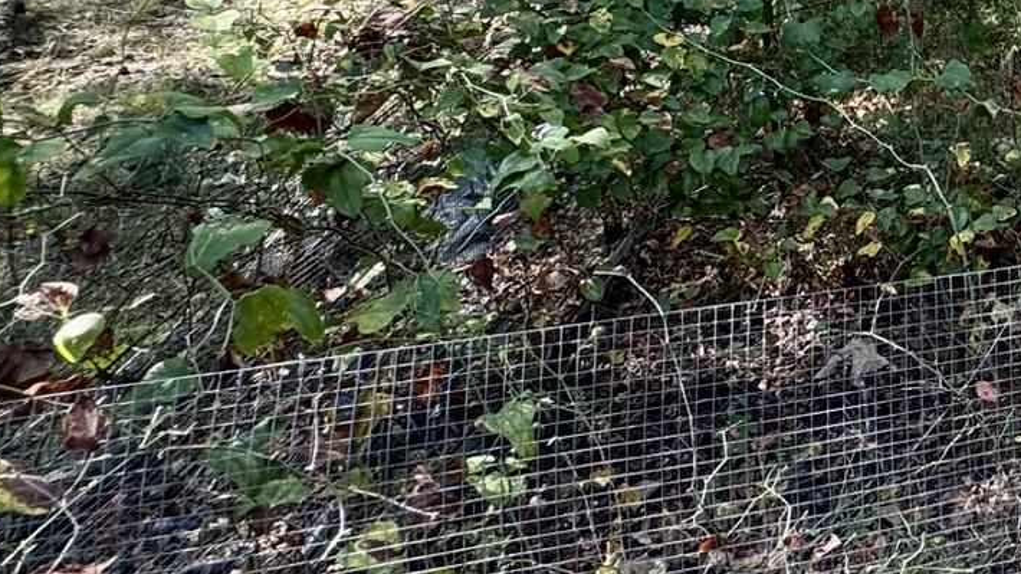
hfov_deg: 31.8
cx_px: 1406
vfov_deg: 24.0
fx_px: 1191
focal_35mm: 44
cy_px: -161
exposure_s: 1/139
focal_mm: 2.22
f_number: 2.2
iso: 40
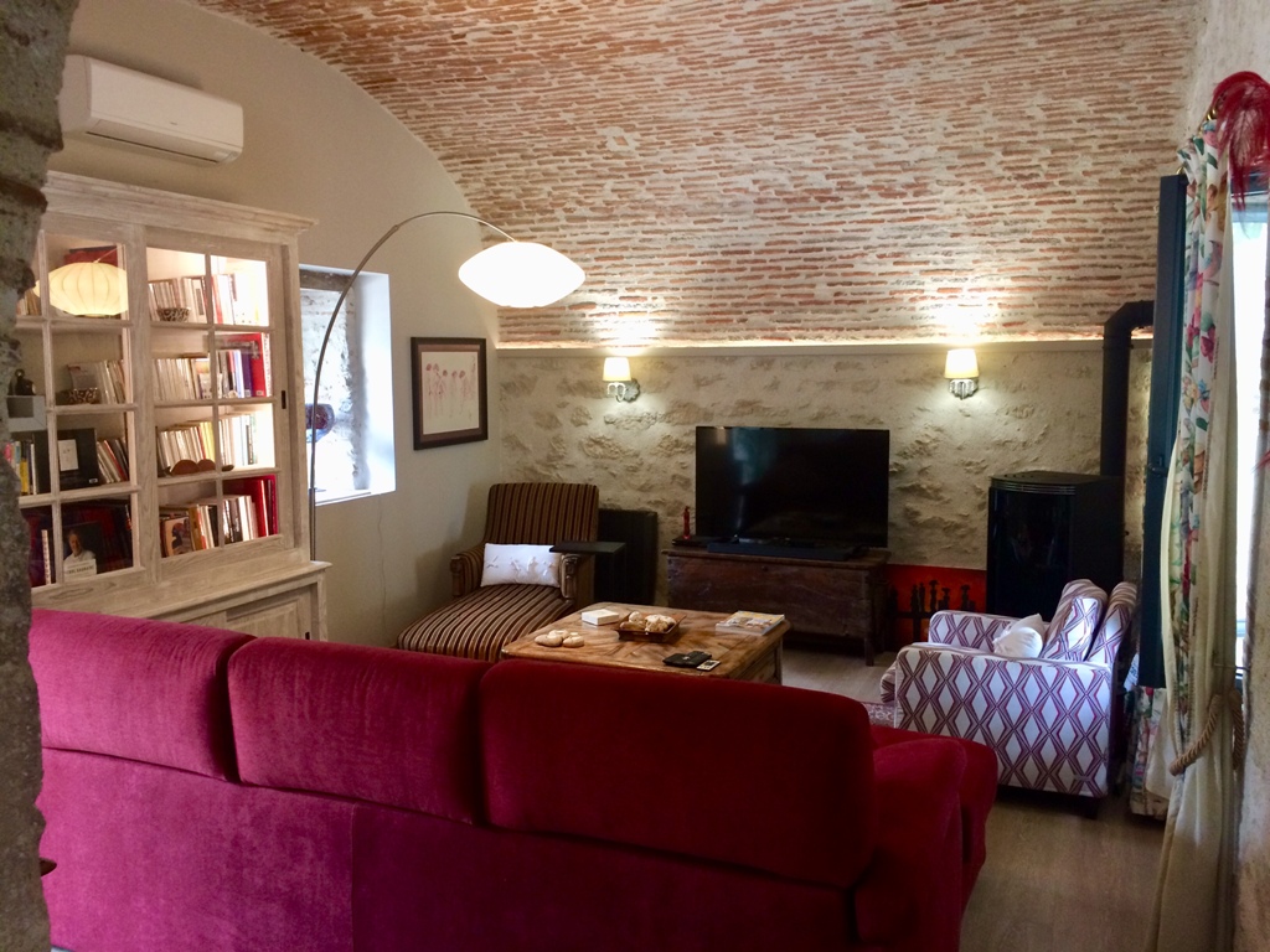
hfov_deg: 61.7
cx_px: 635
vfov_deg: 48.2
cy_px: 476
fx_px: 1064
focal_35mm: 29
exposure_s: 1/33
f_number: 2.2
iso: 200
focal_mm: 4.15
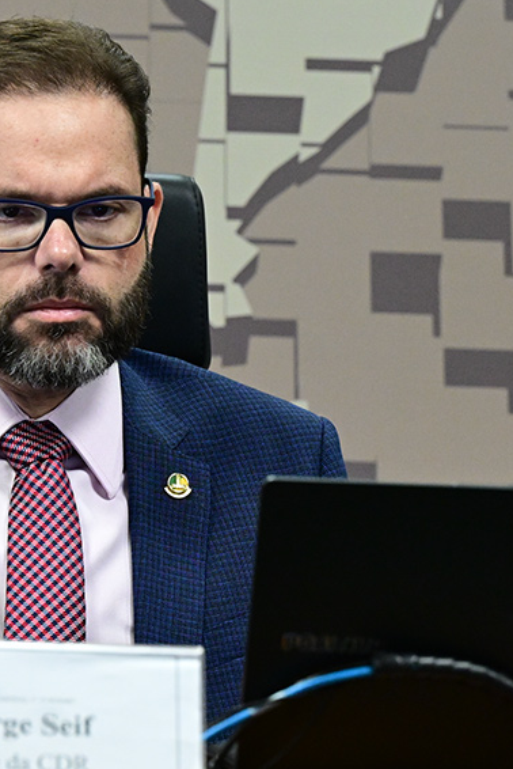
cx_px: 48
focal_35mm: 341
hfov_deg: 4.0
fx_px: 7279
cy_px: 384
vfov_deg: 6.0
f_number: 4.5
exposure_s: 1/200
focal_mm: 150
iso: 4000
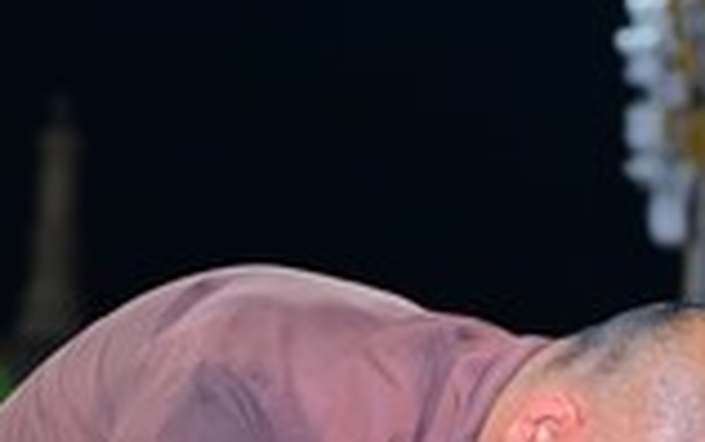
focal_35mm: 210
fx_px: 4038
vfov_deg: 6.1
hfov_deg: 10.0
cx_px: 544
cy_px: 792
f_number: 2.5
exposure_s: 1/100
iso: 1250
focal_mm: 50
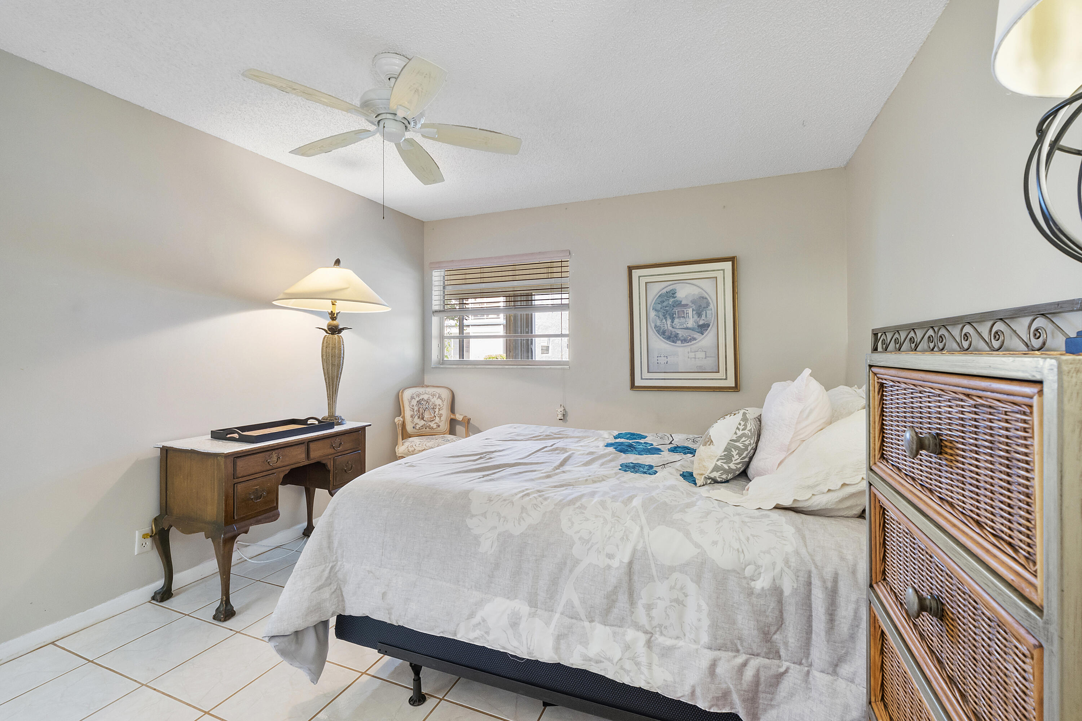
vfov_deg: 77.3
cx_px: 541
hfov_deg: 100.4
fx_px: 451
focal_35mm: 15
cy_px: 360
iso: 1000
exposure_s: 1/13
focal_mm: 10
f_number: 8
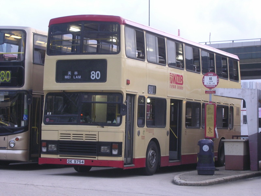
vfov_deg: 14.8
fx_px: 754
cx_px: 130
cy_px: 98
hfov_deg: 19.6
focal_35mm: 100
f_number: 4.5
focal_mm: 15.2
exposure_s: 1/3.9
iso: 100
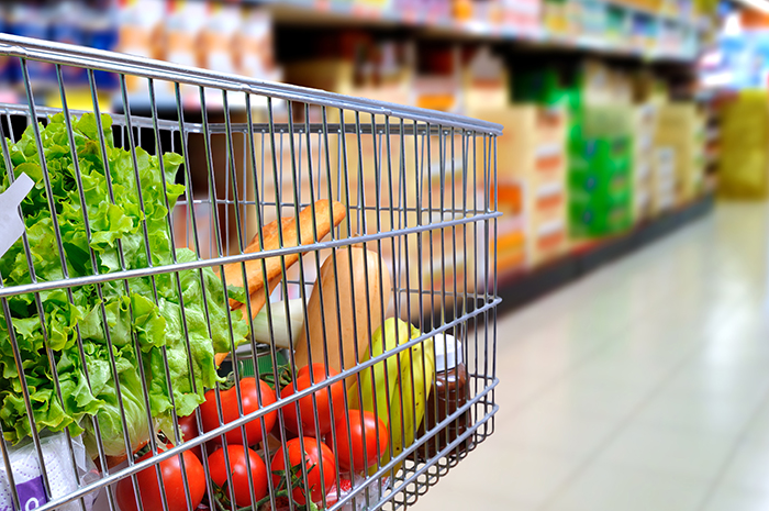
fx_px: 1216
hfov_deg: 35.1
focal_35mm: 57
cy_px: 256
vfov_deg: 23.7
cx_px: 384
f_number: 11
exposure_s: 1/60
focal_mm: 38
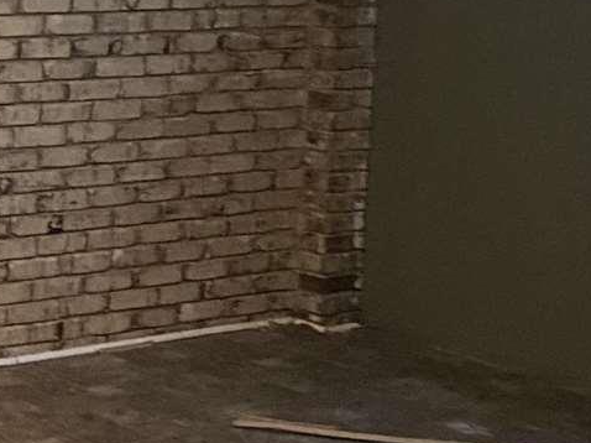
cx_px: -453
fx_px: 1536
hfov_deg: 17.8
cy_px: 4
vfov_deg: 16.1
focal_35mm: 90
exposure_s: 1/60
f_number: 2.2
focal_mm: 2.22
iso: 640
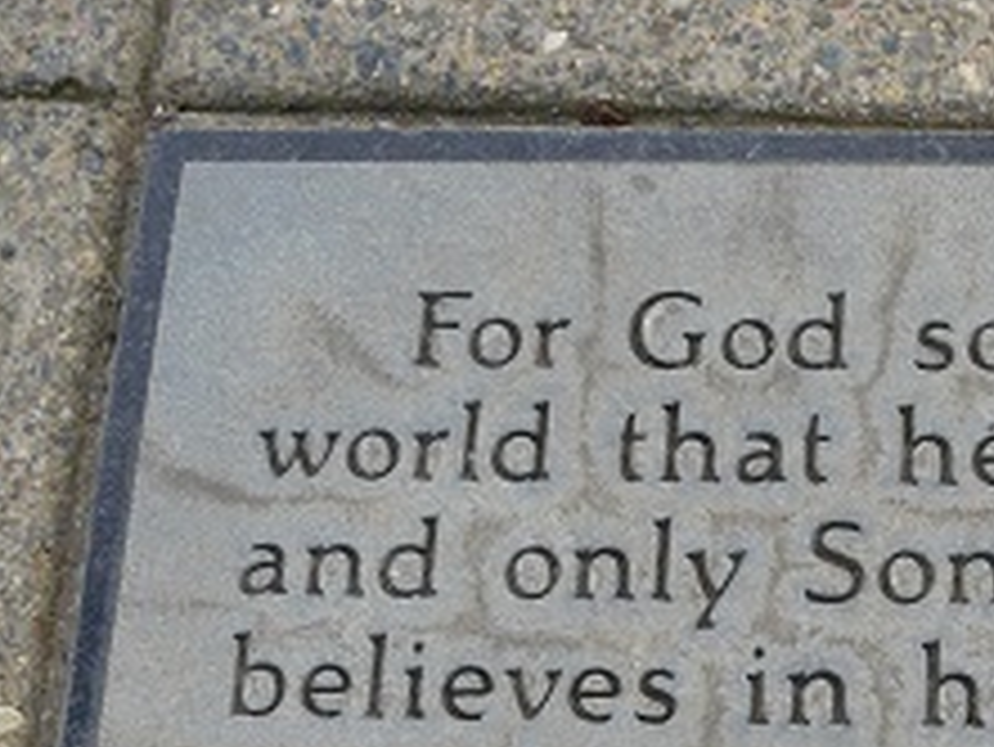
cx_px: 1066
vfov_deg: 18.4
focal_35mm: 80
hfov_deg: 23.1
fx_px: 2298
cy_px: 457
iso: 100
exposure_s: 1/40
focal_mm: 6
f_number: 8
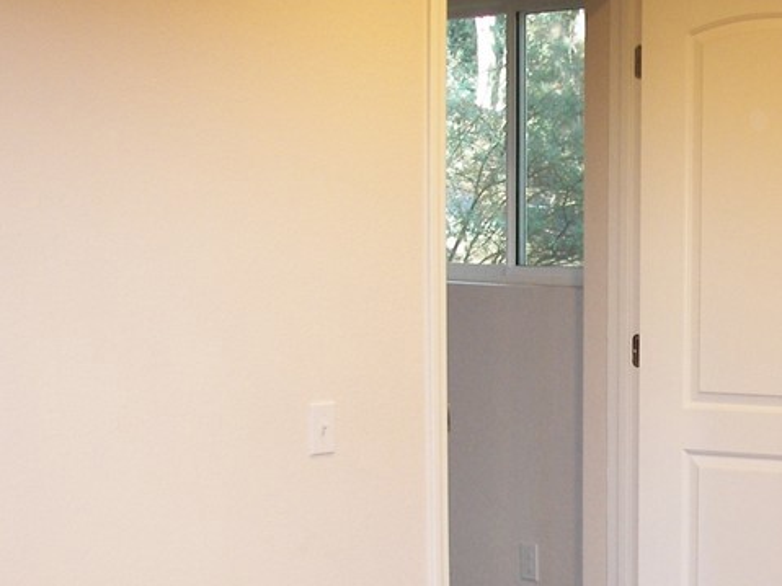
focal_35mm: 77
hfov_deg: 25.0
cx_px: 588
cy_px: 495
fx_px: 1739
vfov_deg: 18.9
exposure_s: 1/15
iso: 100
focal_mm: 6
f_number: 2.8
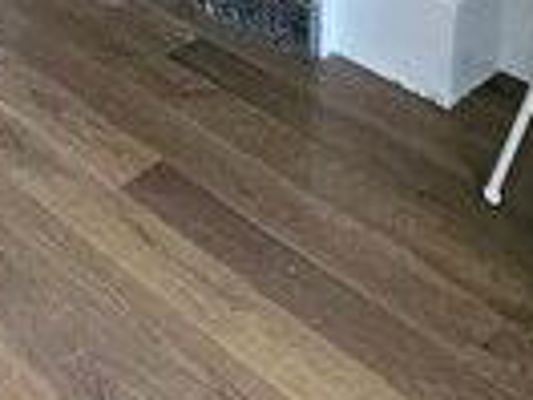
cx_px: -198
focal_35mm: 69
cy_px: -564
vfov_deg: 14.3
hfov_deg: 24.0
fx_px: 1062
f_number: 2.2
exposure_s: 1/50
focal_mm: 1.7
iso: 320
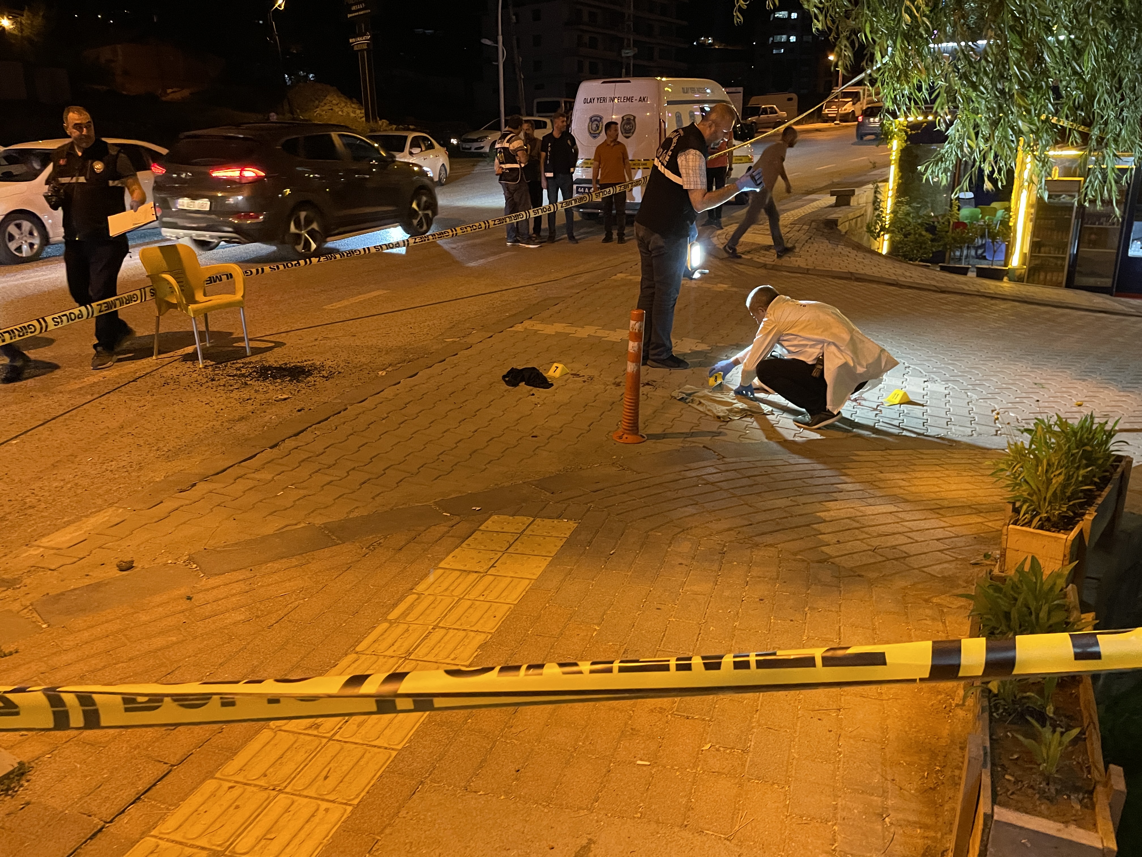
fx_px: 858
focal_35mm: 26
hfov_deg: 67.3
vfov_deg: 53.1
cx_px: 571
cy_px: 428
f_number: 1.6
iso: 500
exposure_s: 1/33
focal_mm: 4.2
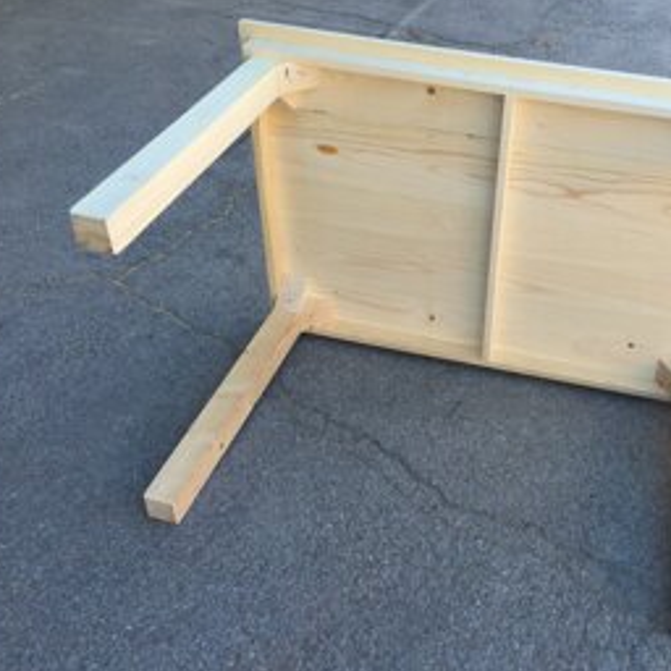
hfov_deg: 43.1
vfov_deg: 43.8
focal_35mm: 38
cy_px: 353
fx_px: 833
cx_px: 459
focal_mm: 4.15
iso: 32
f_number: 2.2
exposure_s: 1/280
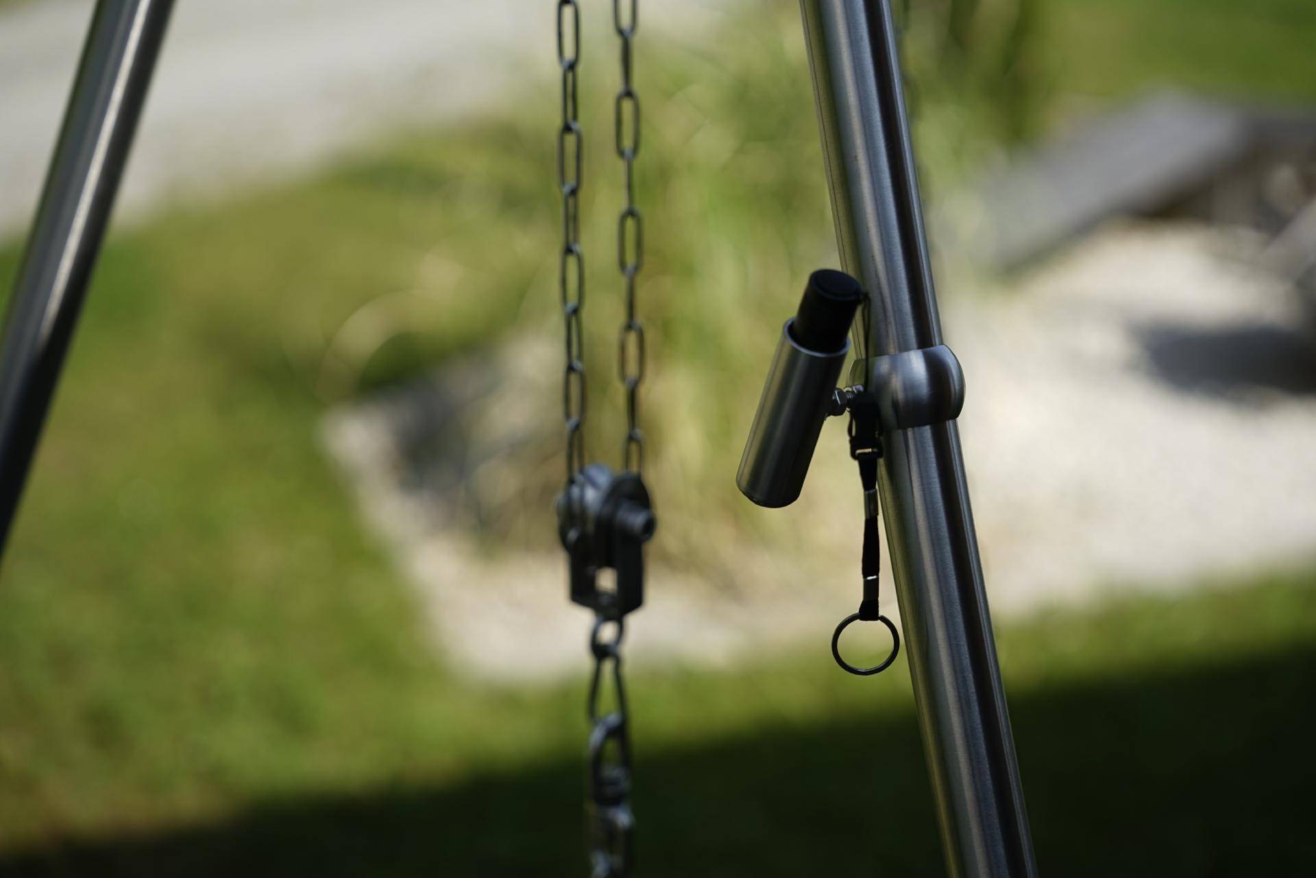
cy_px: 439
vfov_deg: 22.1
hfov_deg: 32.6
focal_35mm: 62
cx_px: 658
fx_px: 2248
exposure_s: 1/1000
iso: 64
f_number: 2.8
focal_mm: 61.5
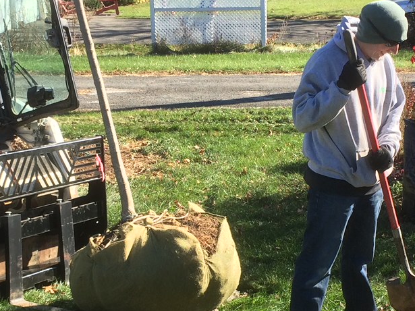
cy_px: 219
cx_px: 199
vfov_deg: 19.0
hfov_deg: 25.3
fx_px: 923
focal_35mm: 77
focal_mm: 4.15
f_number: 2.2
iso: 32
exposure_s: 1/662
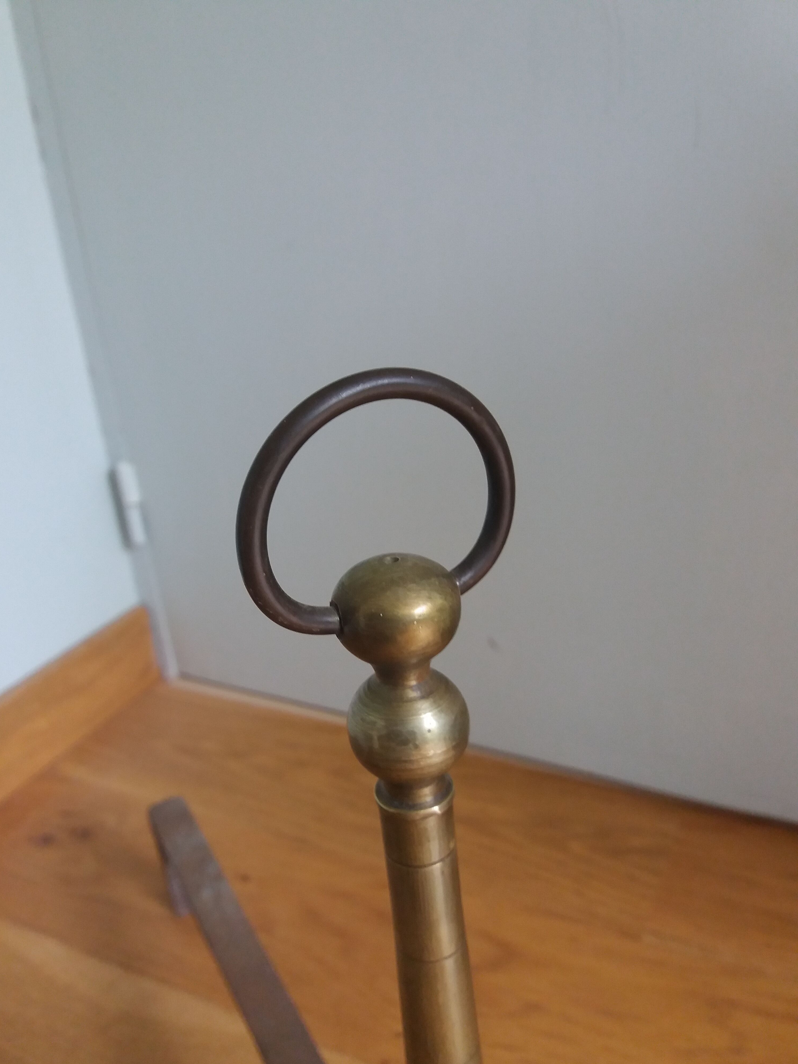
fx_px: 891
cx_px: 385
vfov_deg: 61.6
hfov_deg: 48.2
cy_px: 551
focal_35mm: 29
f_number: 1.9
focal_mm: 3.7
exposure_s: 1/33
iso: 160
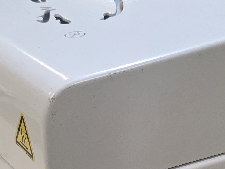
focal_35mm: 95
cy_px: 166
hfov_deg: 20.6
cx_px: 144
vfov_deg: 15.3
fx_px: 617
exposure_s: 1/120
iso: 250
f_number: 1.7
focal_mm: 6.3
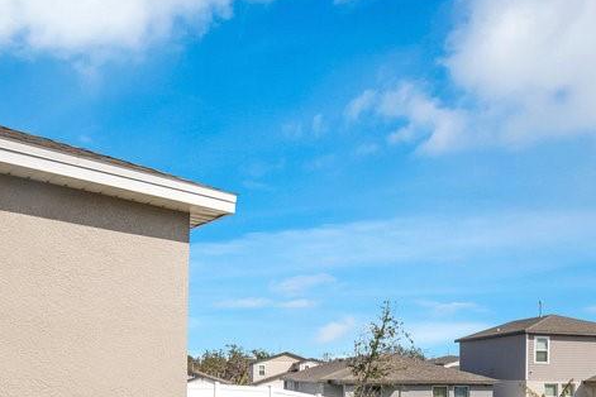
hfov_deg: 55.4
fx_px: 563
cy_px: 395
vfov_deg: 35.3
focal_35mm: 34
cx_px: 359
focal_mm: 16
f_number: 10
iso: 100
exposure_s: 1/250
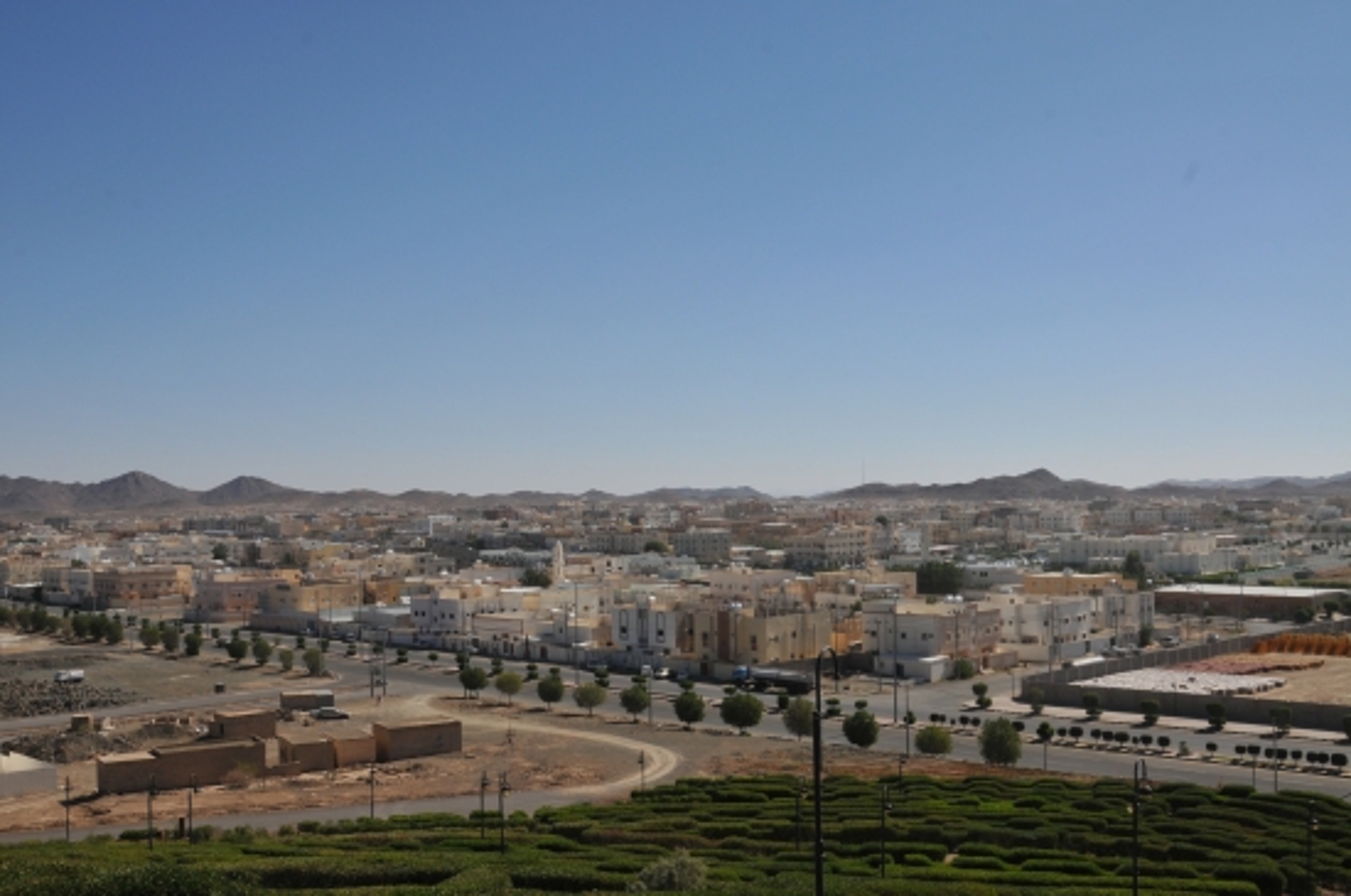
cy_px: 448
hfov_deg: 53.2
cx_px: 676
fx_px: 1349
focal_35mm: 36
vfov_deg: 36.8
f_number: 14
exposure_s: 1/800
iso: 320
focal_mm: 24
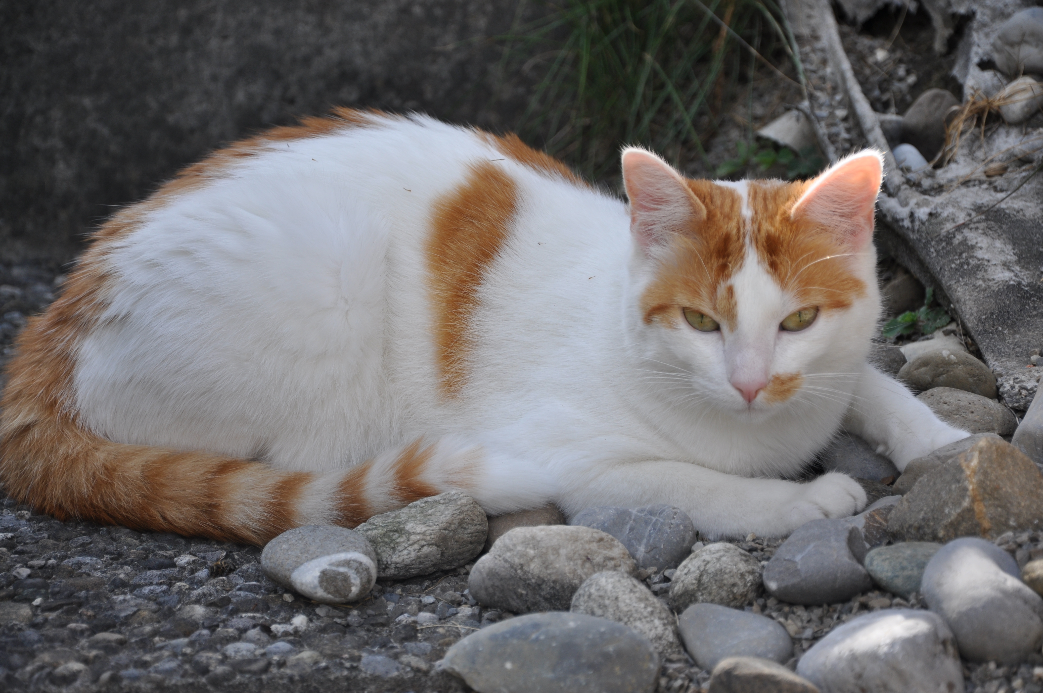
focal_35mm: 138
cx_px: 514
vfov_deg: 9.9
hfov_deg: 14.9
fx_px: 3993
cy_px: 347
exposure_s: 1/250
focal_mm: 90
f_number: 5.6
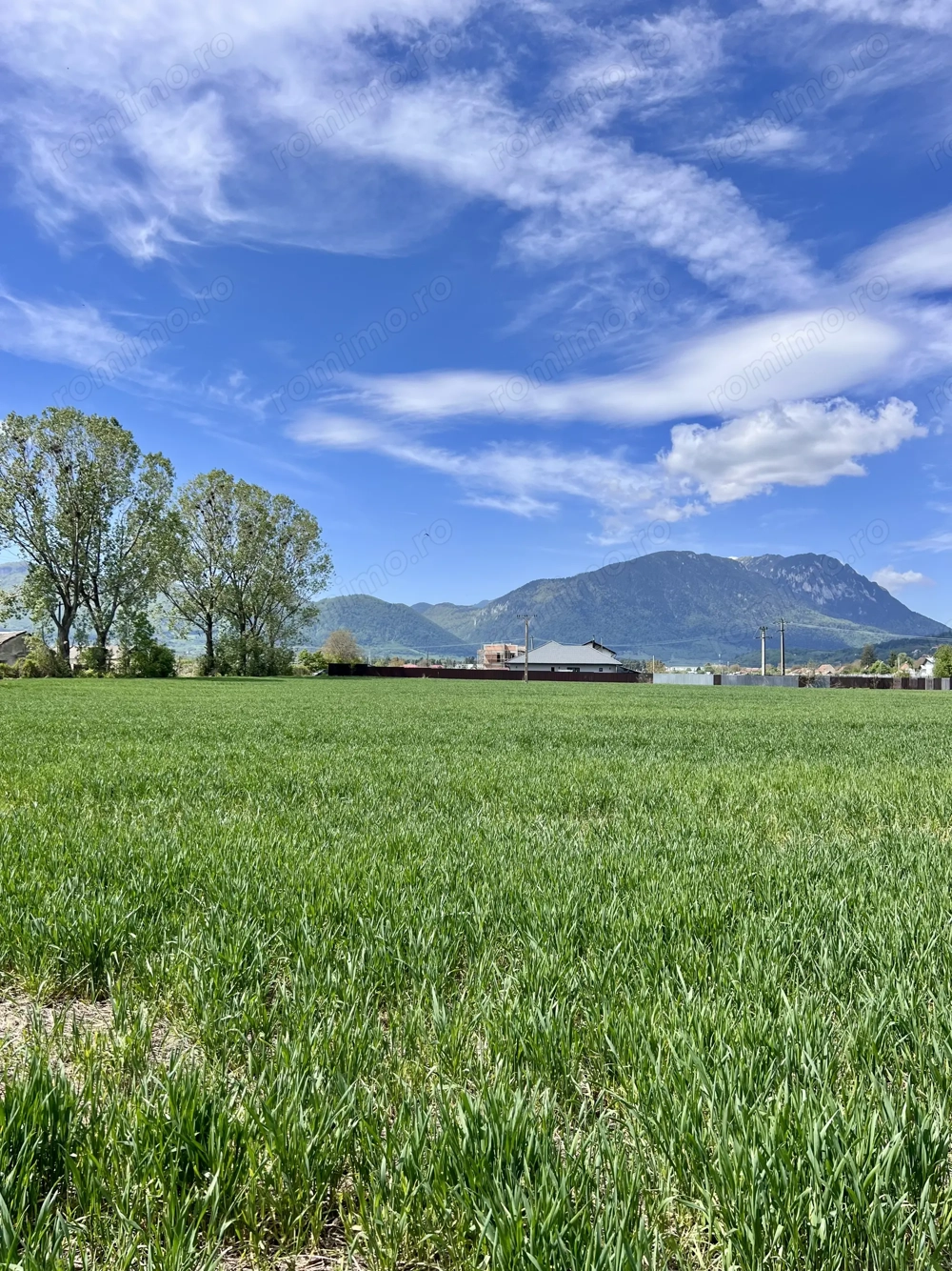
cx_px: 476
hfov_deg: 53.0
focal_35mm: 26
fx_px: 954
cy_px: 636
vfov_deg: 67.3
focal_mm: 5.7
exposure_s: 1/4115
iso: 50
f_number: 1.5
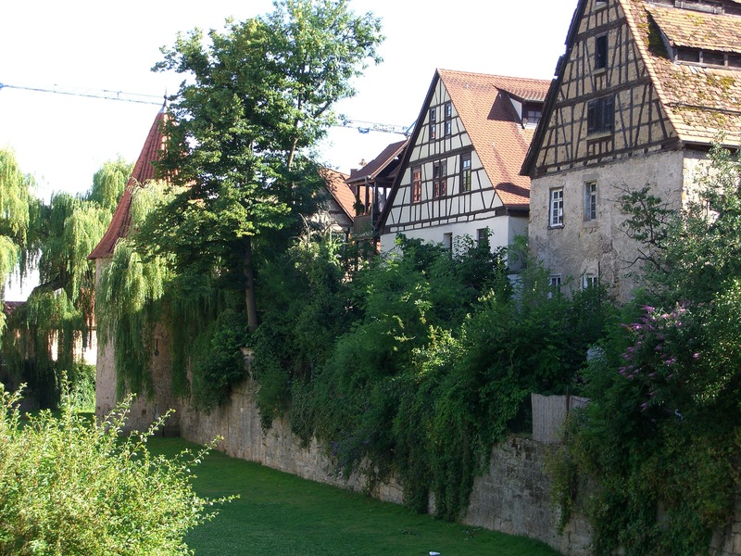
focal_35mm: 68
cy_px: 278
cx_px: 370
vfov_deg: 21.6
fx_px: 1456
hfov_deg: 28.6
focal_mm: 14.2
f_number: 4
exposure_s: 1/125
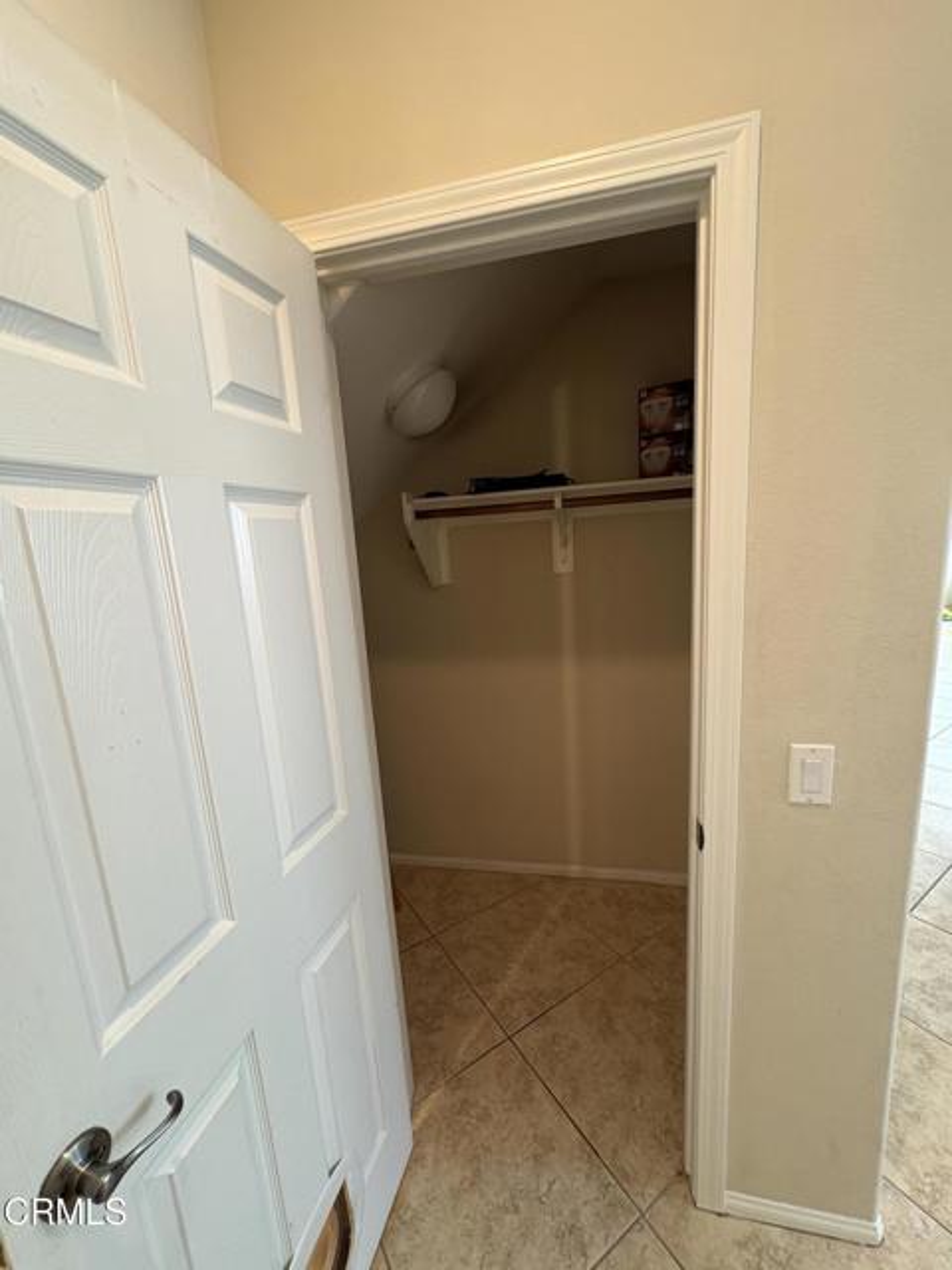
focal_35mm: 14
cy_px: 635
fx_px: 513
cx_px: 476
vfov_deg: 102.1
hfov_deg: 85.7
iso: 250
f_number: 2.2
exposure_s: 1/60
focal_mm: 2.22
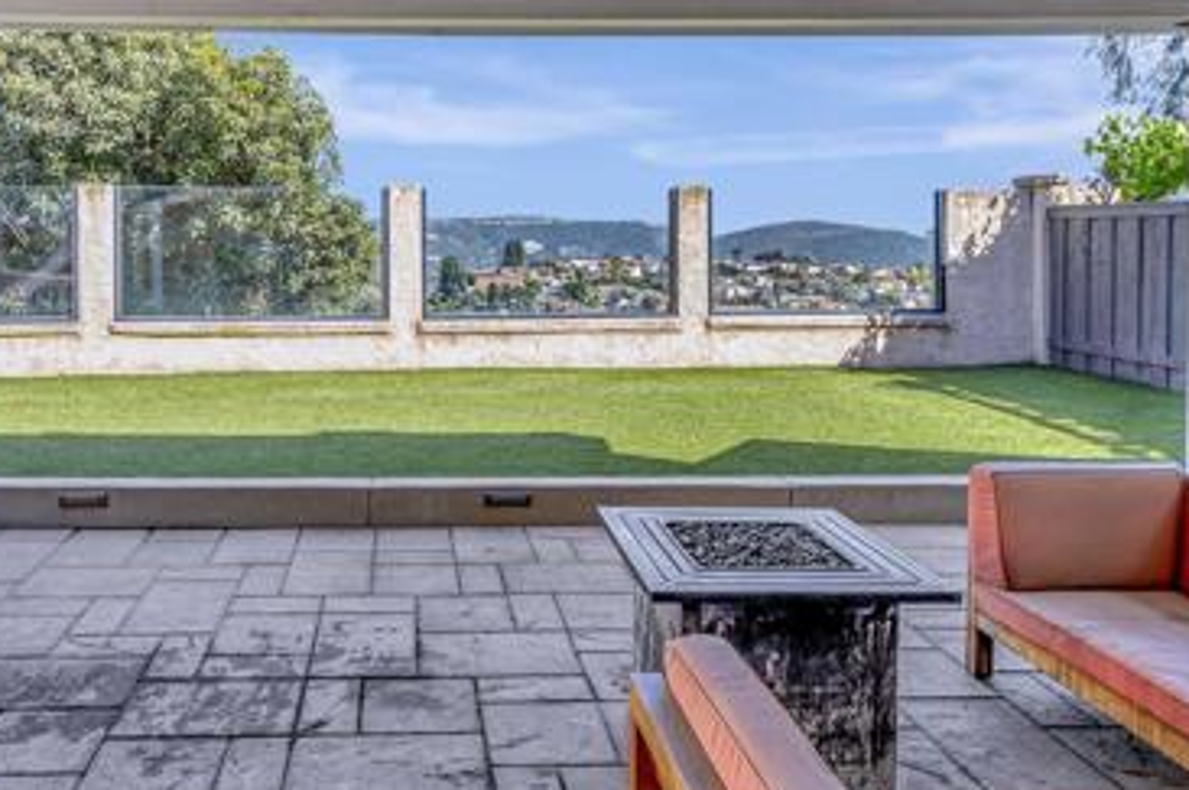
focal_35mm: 29
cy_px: 273
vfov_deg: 44.5
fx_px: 952
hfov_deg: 62.7
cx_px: 422
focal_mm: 16.5
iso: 400
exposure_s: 1/500
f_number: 8
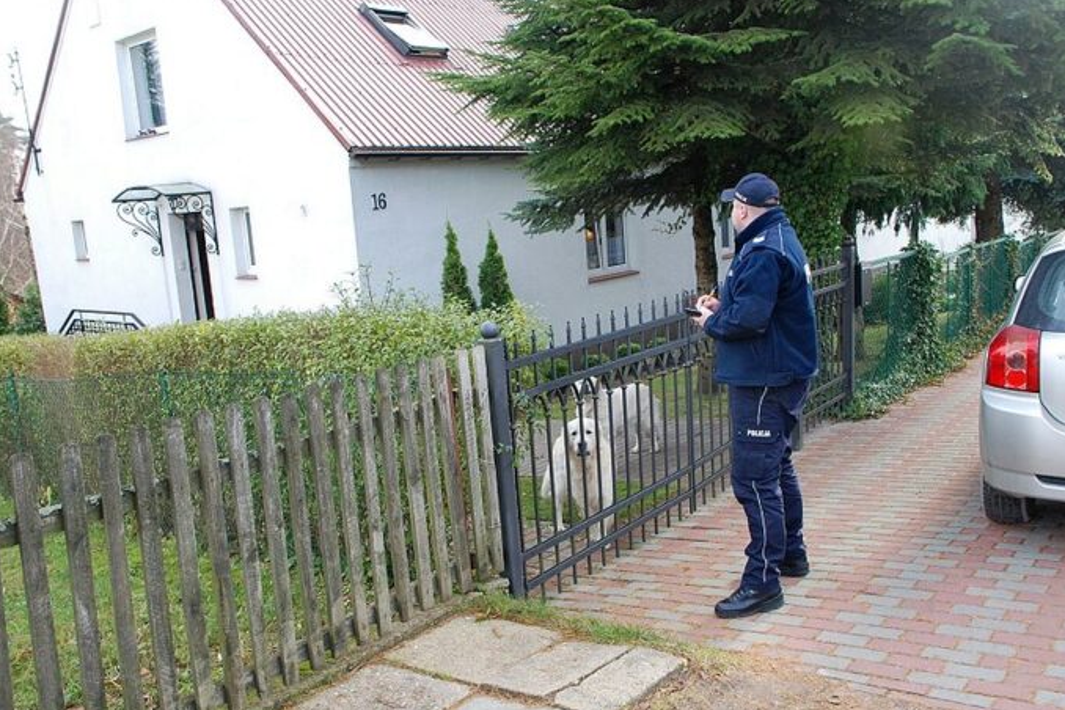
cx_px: 548
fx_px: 917
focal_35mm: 31
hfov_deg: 60.3
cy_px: 358
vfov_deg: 42.3
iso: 500
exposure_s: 1/100
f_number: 5
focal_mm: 20
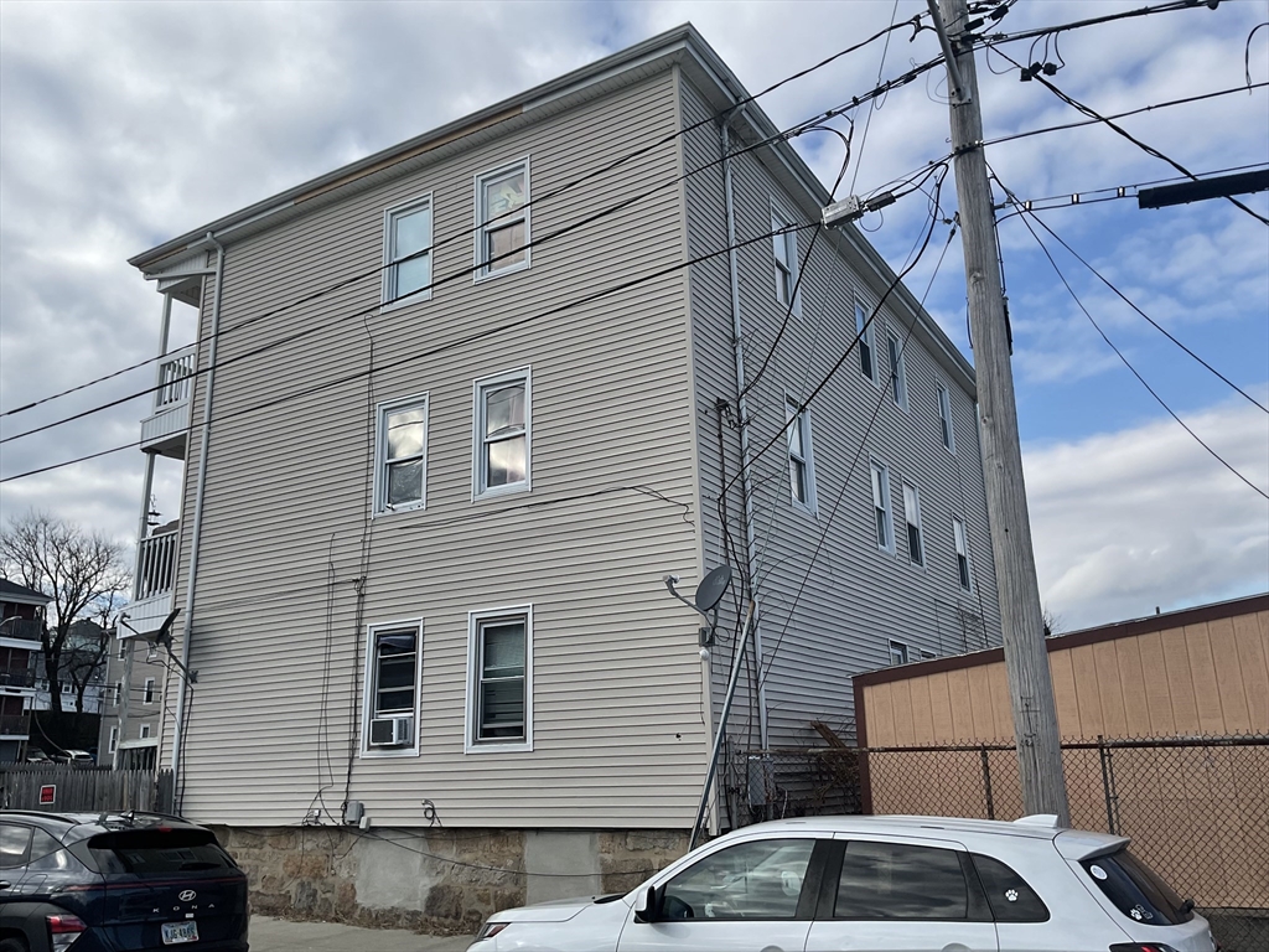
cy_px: 476
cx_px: 634
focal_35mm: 29
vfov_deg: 48.2
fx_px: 1063
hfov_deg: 61.7
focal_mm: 3
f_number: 1.8
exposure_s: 1/1490
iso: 16
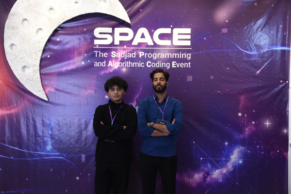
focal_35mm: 58
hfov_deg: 34.5
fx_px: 469
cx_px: 146
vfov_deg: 23.4
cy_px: 97
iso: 1250
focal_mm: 58
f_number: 6.3
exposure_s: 1/100
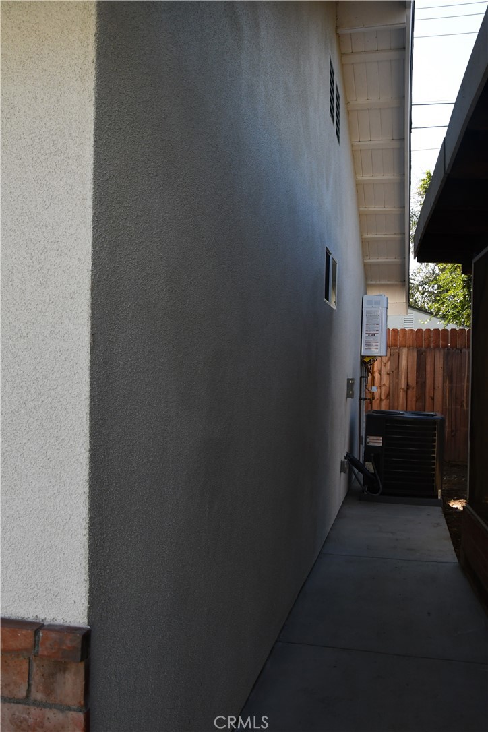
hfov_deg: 36.9
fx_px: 732
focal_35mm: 36
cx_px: 244
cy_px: 366
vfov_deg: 53.1
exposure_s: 1/500
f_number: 11
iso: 1000
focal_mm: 24
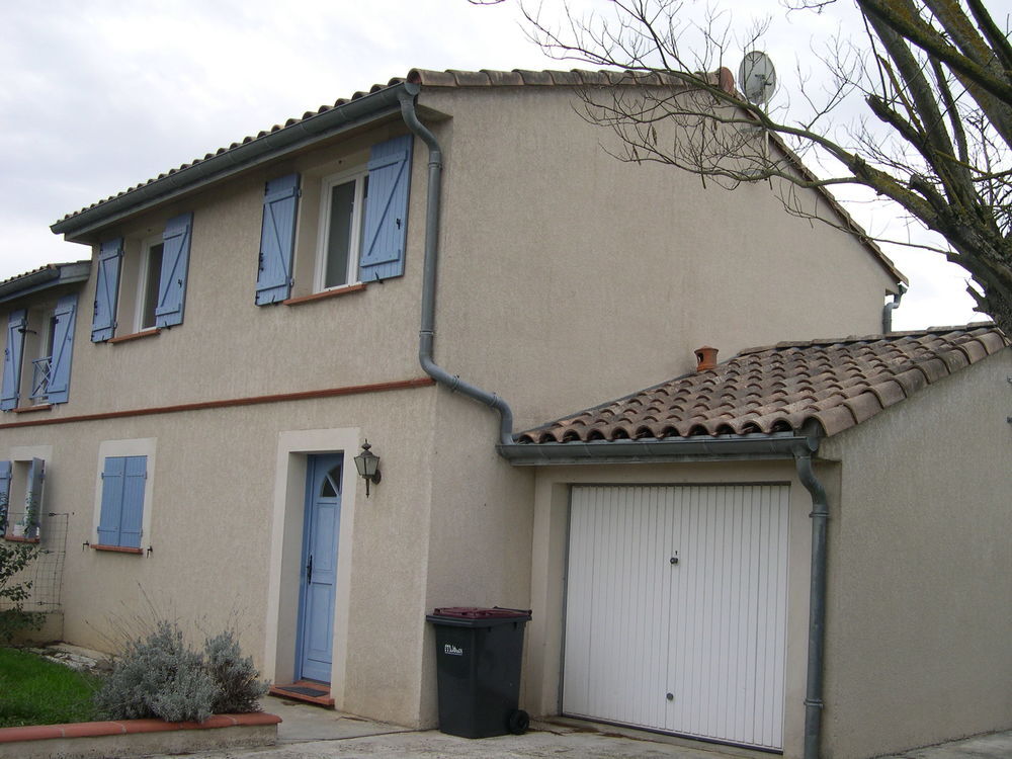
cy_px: 380
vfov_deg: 37.7
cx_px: 506
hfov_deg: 49.0
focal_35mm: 38
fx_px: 1111
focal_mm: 8
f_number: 2.8
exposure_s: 1/517
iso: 100
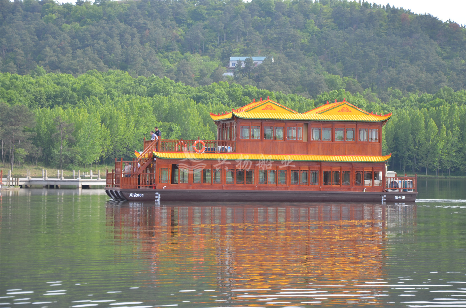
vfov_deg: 13.0
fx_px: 1356
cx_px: 233
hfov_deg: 19.5
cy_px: 154
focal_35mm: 105
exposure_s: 1/160
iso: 200
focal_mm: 70
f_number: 6.3
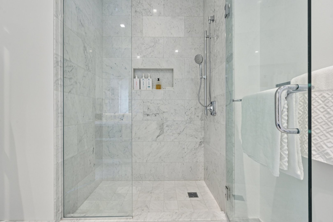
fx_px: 143
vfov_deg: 75.5
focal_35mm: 16
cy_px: 111
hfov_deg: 98.5
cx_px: 166
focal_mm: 15.5
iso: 800
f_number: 8
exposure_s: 1/10
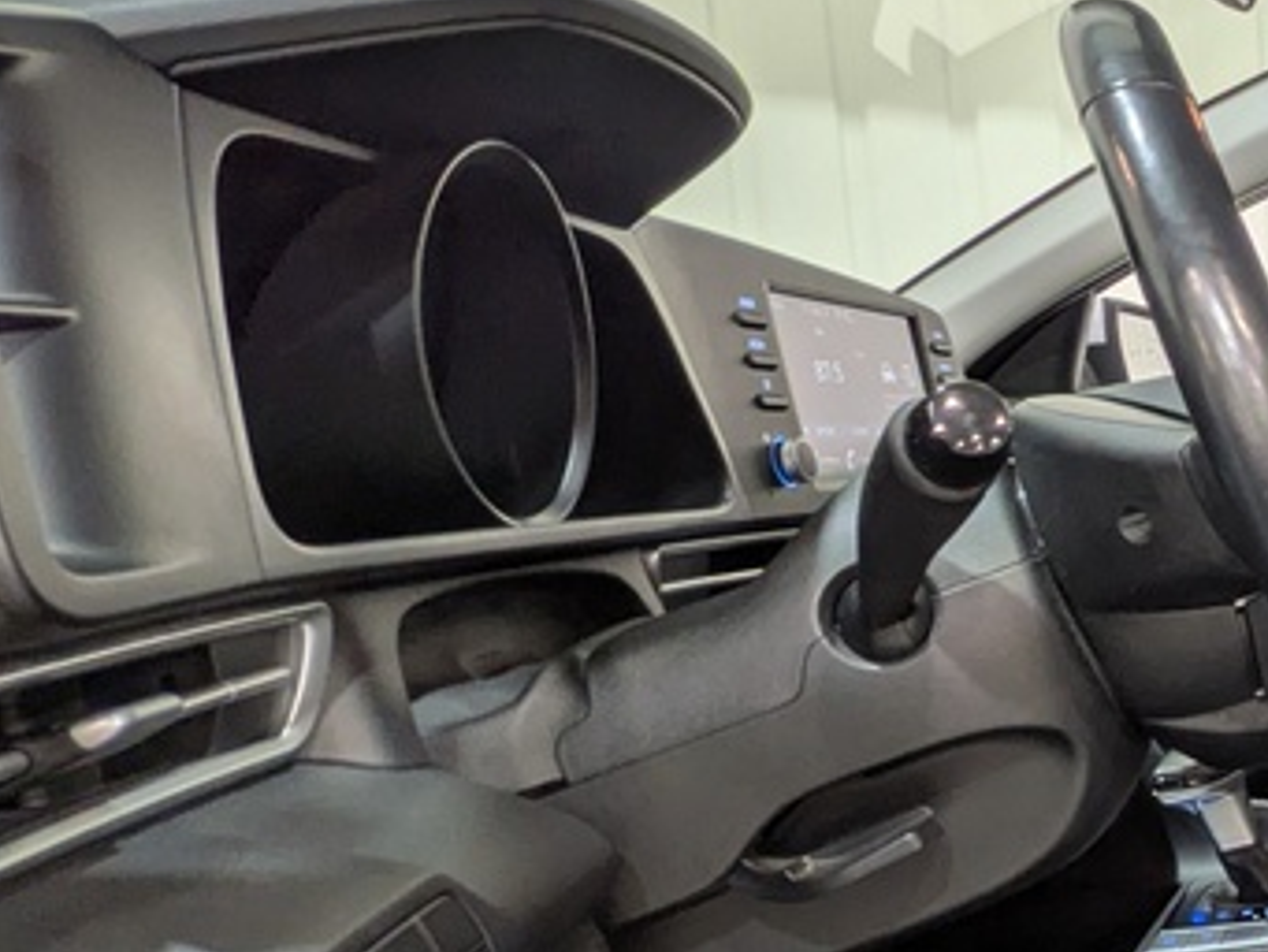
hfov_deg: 31.8
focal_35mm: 42
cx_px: 1722
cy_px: 781
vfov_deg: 33.2
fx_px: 1539
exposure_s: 1/33.3
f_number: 2.2
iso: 65
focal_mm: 1.83
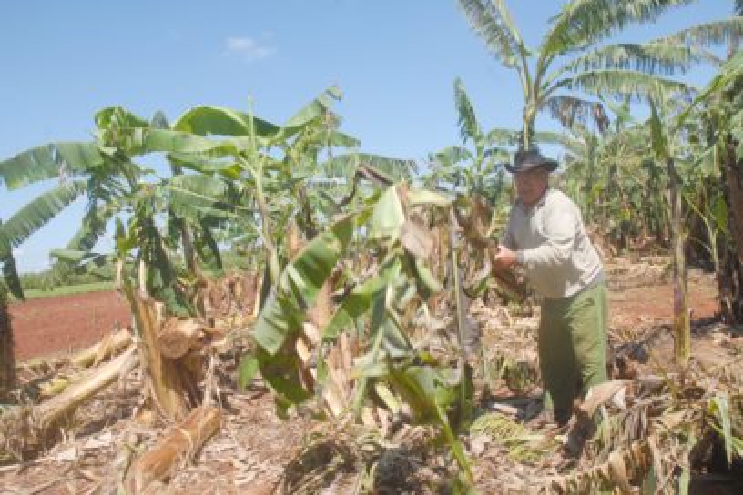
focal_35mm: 27
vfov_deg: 47.9
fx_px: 557
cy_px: 248
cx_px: 372
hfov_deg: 67.4
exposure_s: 1/180
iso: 140
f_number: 8
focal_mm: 18
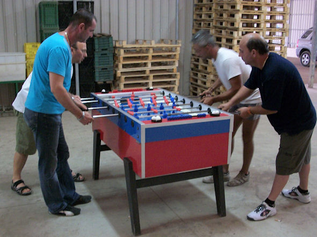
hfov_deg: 52.6
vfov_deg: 40.7
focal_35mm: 35
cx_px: 158
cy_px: 118
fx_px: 320
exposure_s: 1/8
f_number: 3.1
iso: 250
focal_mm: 6.3
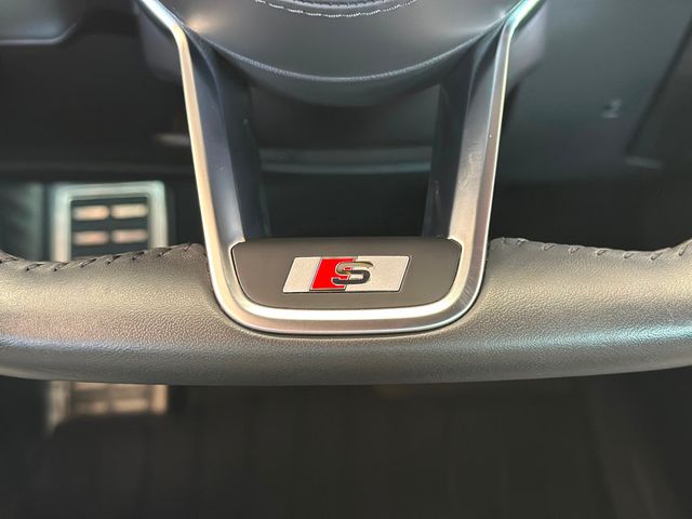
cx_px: 346
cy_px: 260
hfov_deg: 39.7
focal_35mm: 48
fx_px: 960
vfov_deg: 30.3
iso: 640
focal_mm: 6.86
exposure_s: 1/40
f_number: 1.78
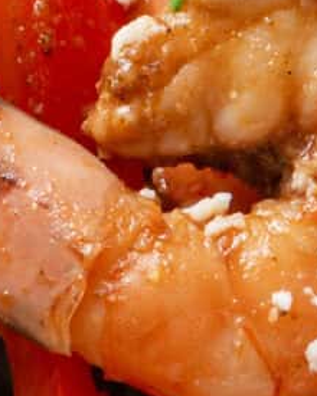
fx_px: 10766
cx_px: 400
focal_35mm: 918
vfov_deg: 2.1
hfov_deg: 1.7
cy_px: -236
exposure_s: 1/160
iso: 100
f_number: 14
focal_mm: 105
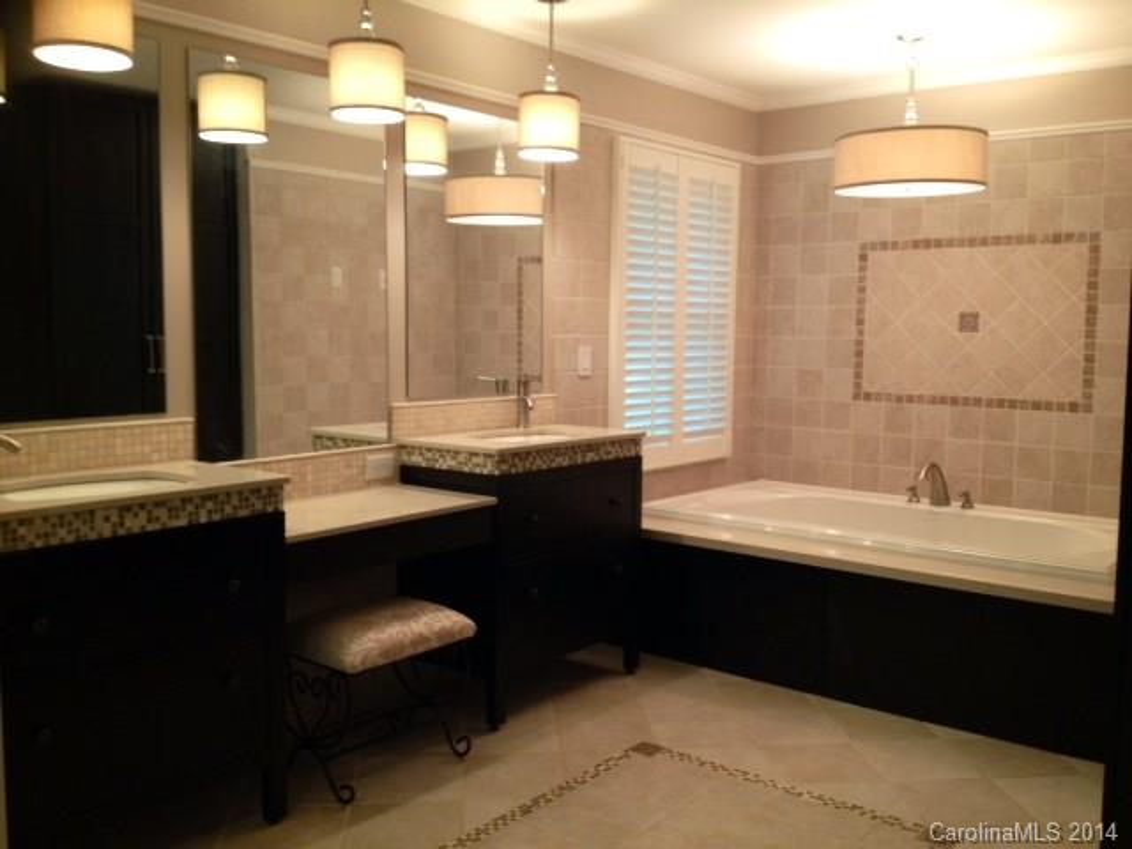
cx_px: 566
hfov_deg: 52.6
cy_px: 424
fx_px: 1145
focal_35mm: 35
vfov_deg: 40.7
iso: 125
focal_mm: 4.28
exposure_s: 1/20
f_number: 2.4
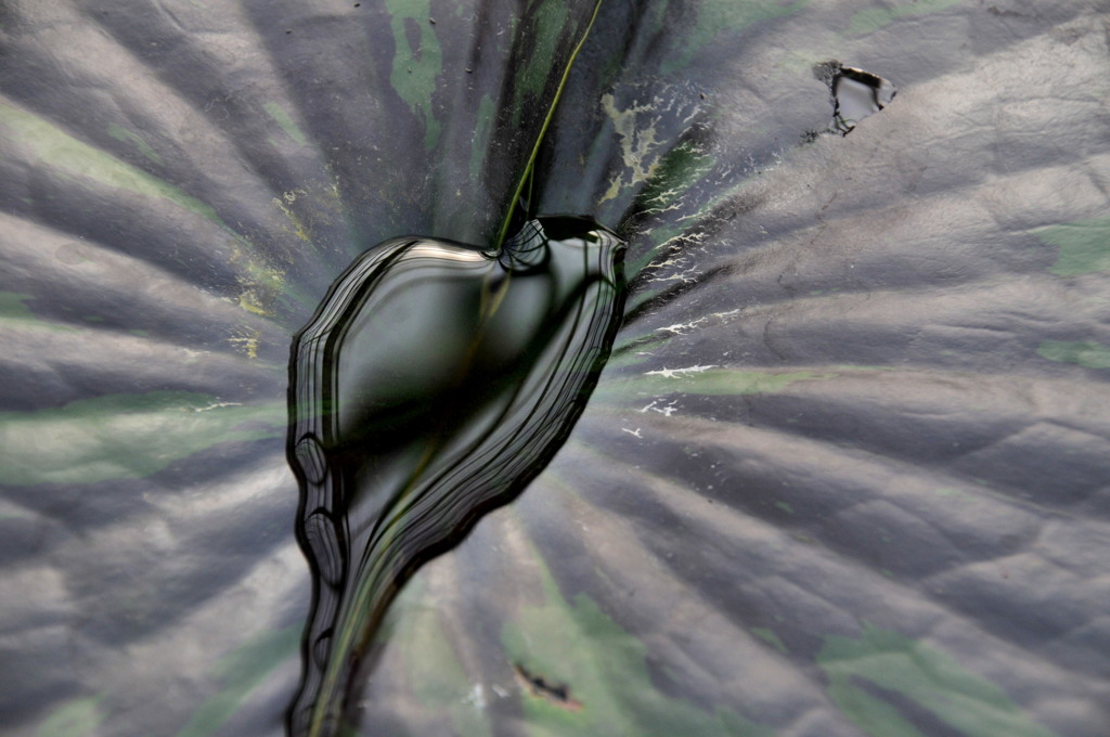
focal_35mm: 195
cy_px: 368
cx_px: 555
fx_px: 6005
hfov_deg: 10.6
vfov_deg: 7.0
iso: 200
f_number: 8
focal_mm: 130
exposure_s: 1/200
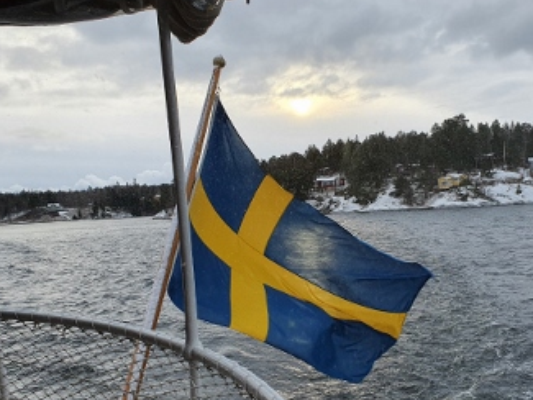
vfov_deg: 36.0
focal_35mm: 40
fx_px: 616
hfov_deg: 46.7
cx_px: 287
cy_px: 214
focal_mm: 4.32
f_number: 2.4
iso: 50
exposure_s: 1/353
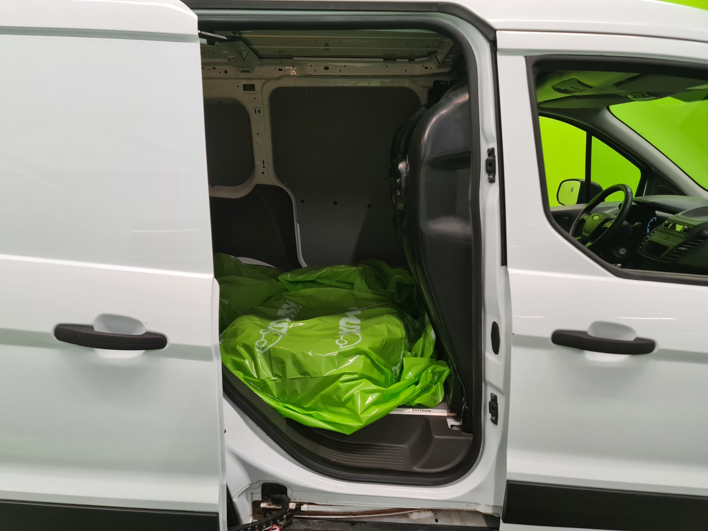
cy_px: 266
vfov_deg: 54.9
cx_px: 354
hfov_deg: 69.4
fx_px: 511
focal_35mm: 25
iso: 160
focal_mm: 7
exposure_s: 1/100
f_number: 1.8
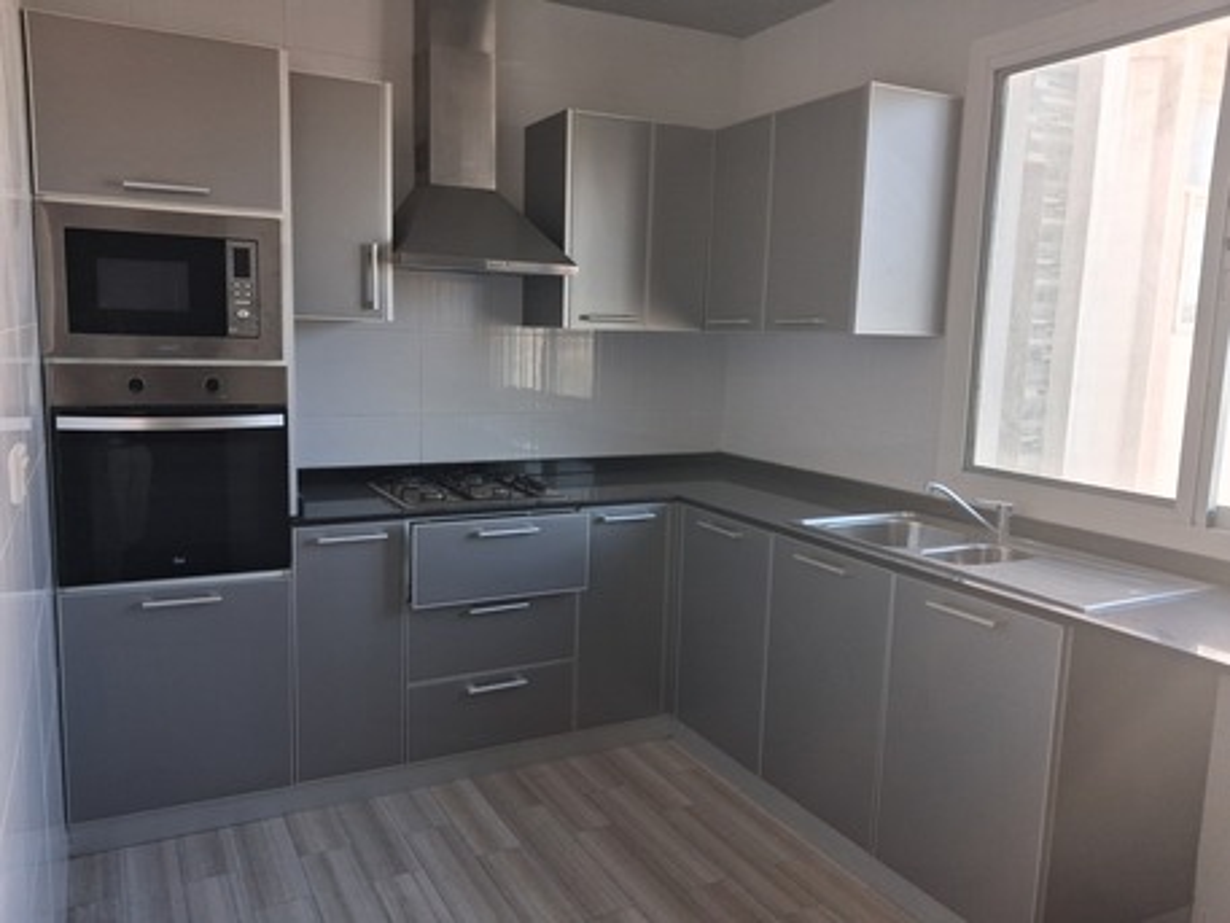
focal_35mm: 27
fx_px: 960
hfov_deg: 65.3
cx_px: 615
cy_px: 462
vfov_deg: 51.4
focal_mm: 4
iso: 100
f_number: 1.8
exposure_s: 1/120
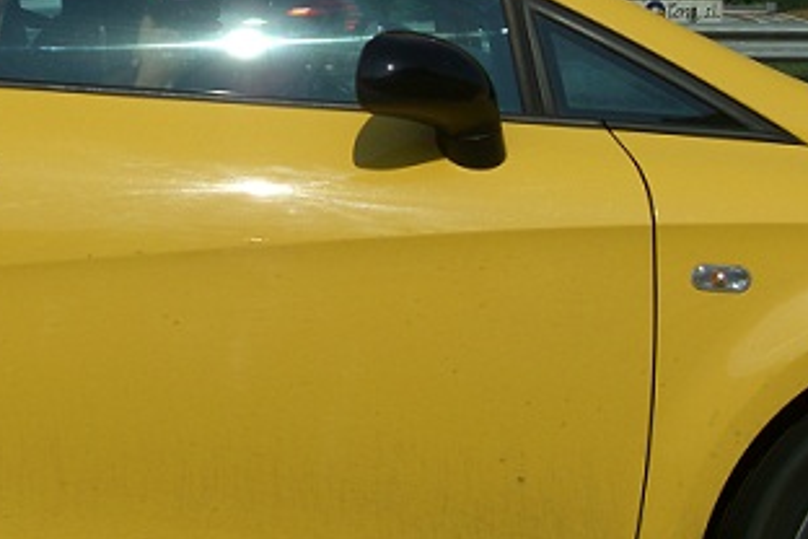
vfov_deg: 12.7
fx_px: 2401
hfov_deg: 19.0
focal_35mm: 107
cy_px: 35
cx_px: 262
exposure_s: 1/500
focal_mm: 11.5
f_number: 6.8
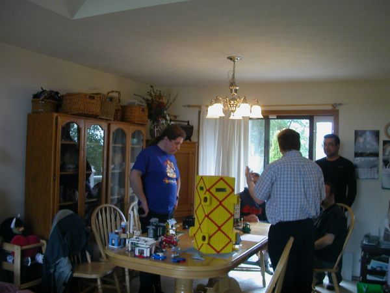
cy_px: 146
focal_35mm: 37
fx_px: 417
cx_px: 195
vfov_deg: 38.7
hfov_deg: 50.1
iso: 100
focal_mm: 5.6
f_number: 2.7
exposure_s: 1/37.9
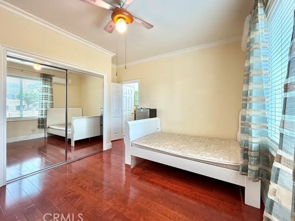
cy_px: 107
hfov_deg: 98.2
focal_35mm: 15
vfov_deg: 81.7
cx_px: 145
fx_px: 128
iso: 160
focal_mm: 2.22
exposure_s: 1/120
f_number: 2.2
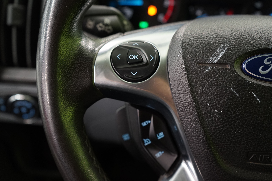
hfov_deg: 53.1
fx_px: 272
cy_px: 90
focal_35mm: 36
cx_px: 136
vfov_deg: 36.9
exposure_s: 1/25
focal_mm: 36
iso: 1250
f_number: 4.5
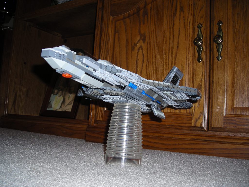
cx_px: 124
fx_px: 273
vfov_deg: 37.7
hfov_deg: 49.0
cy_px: 94
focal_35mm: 38
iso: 50
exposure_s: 1/60
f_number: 3.2
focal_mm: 6.3
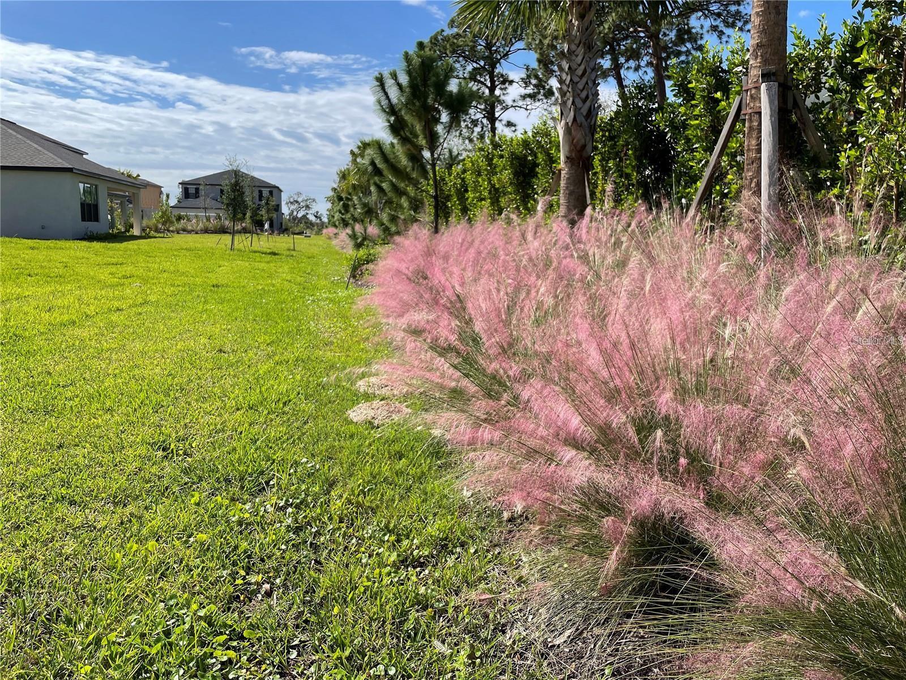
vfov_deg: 53.1
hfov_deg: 67.3
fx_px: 680
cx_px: 453
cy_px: 340
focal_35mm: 26
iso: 32
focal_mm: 4.2
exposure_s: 1/3610
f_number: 1.6
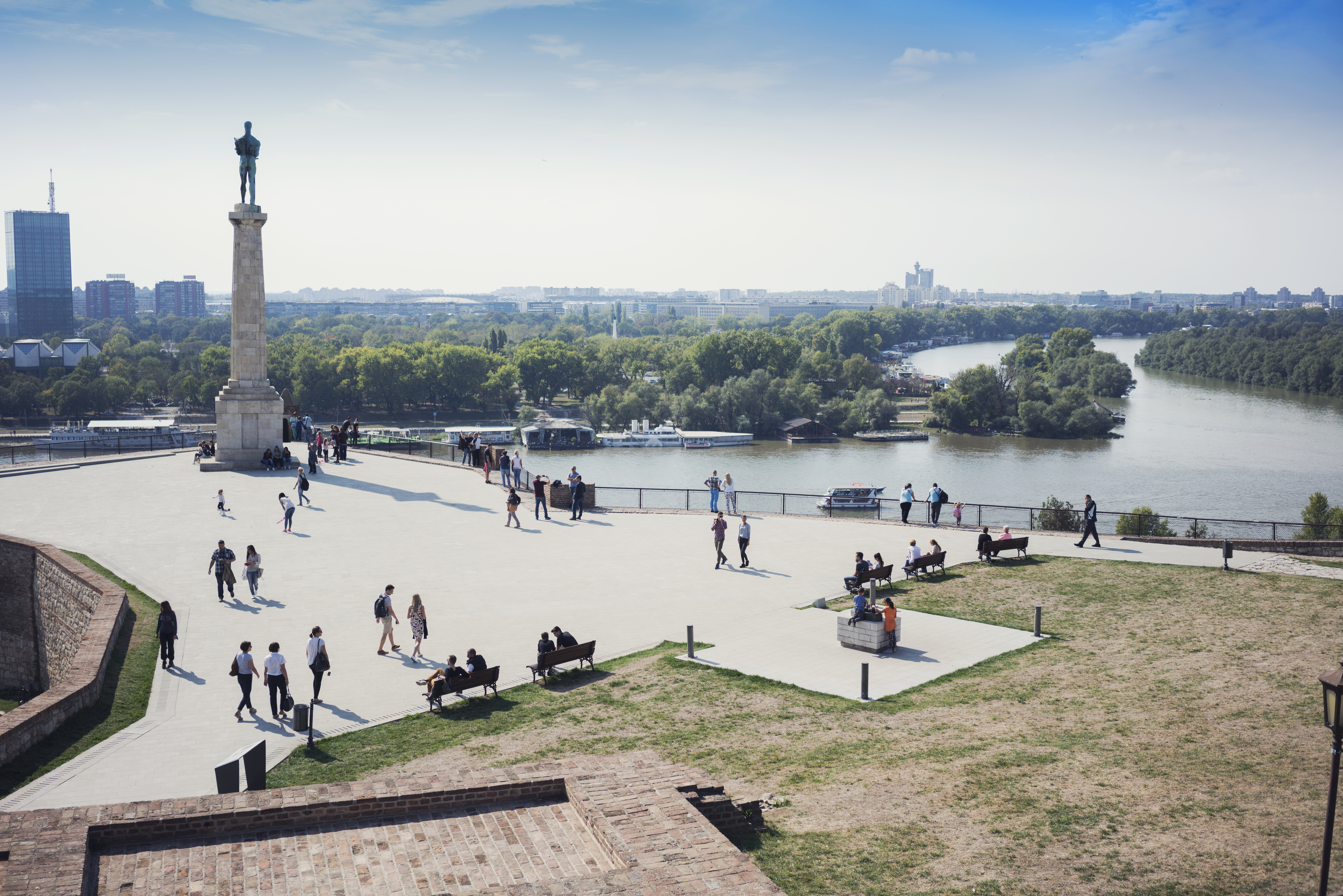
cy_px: 448
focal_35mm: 35
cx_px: 672
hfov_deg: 54.4
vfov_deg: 37.9
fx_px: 1306
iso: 100
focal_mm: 35
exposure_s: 1/1250
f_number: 2.8
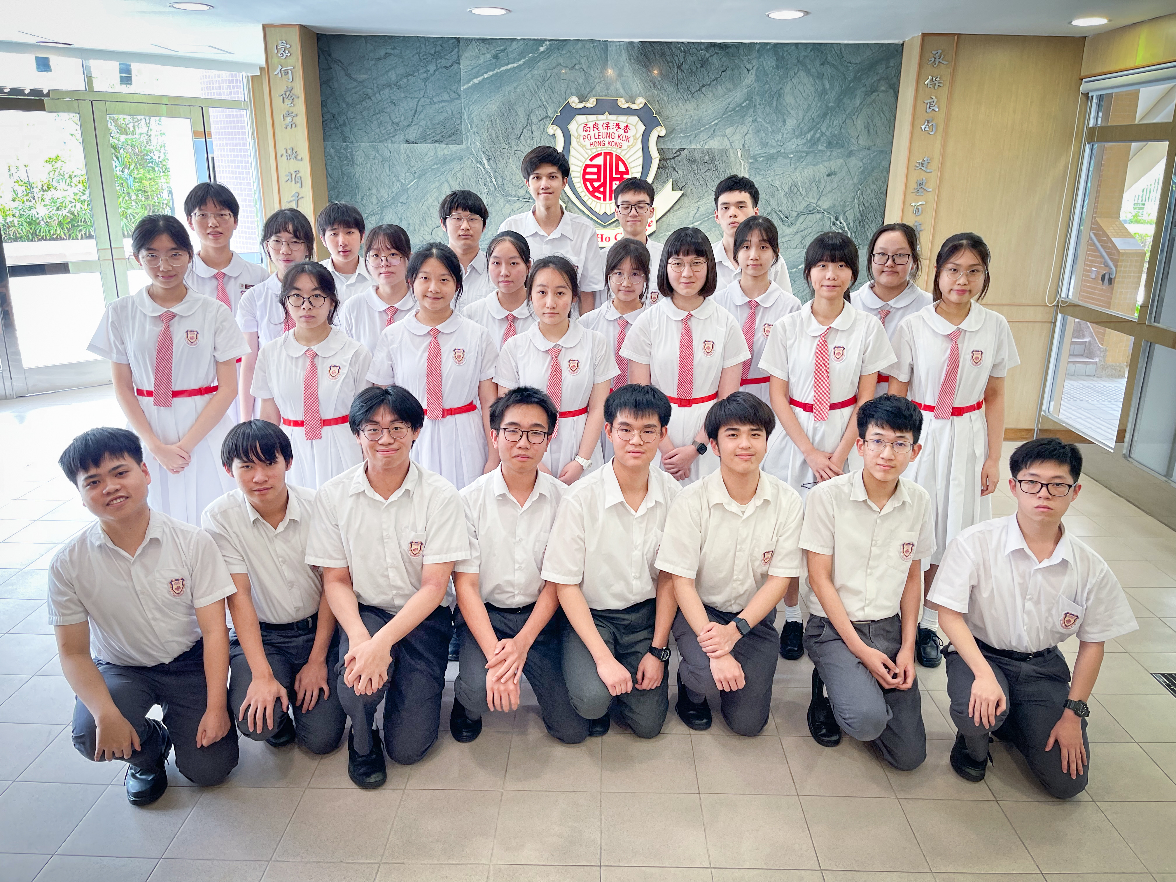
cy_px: 441
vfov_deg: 53.1
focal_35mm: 26
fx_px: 883
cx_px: 588
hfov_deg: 67.3
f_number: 1.6
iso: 125
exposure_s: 1/100
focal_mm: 5.1
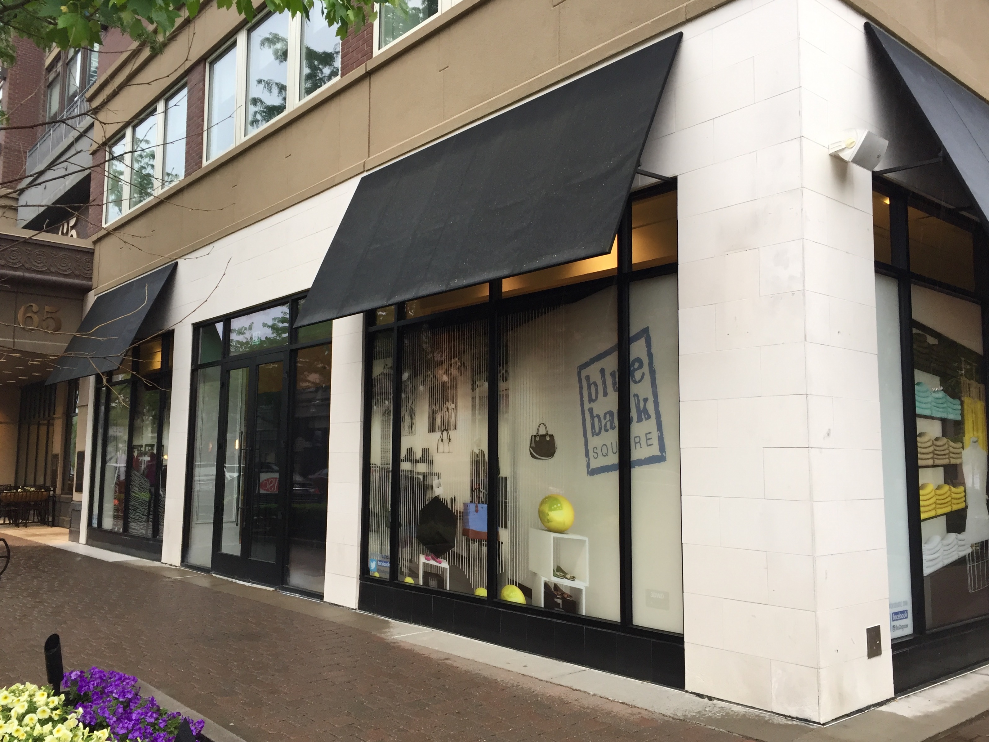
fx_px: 829
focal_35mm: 29
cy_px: 371
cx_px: 494
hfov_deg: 61.7
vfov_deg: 48.2
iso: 32
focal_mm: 4.15
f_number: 2.2
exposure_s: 1/40
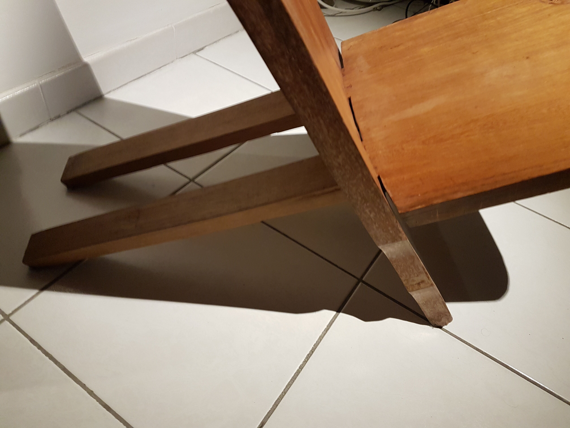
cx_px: 285
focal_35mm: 26
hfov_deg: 67.3
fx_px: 428
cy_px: 214
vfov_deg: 53.1
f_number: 1.7
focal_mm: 4.2
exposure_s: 1/50
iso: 200
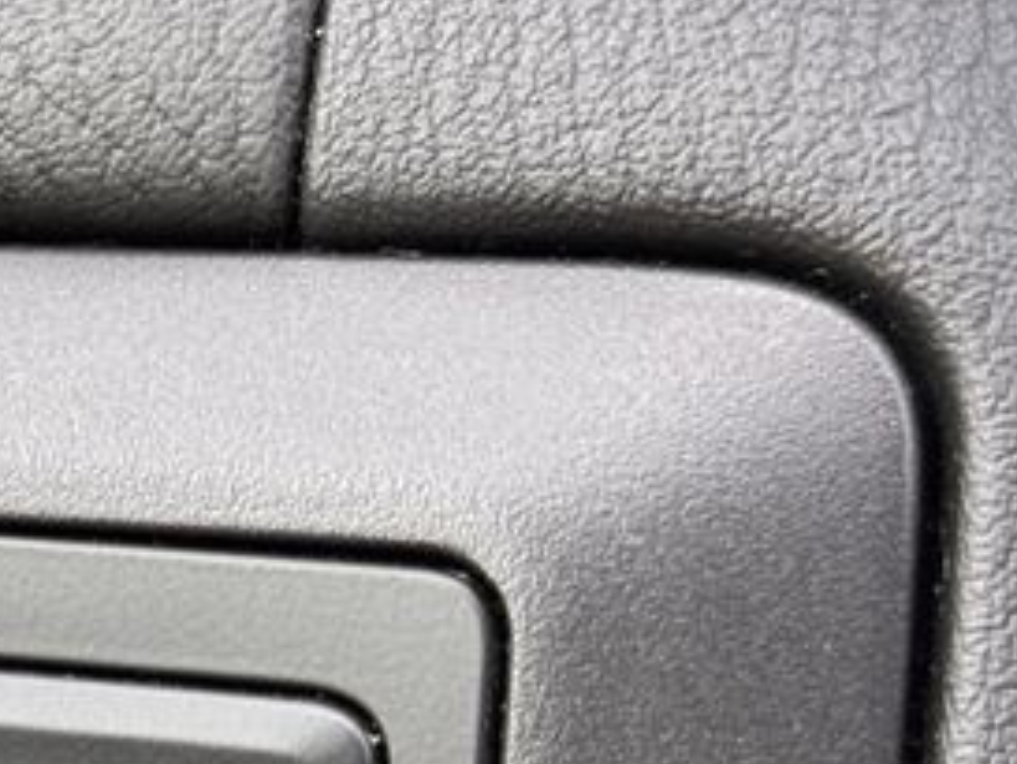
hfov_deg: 10.4
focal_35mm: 180
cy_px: 976
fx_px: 5291
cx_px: -741
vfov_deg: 8.2
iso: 250
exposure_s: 1/44
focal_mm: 6.86
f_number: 1.78
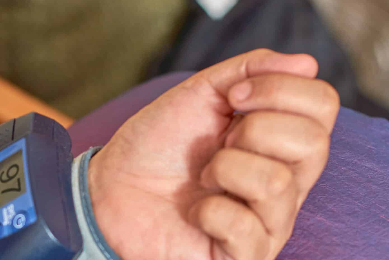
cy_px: 233
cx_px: 63
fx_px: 1491
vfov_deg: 9.9
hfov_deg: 14.7
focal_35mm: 138
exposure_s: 1/160
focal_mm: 50
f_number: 3.5
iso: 100
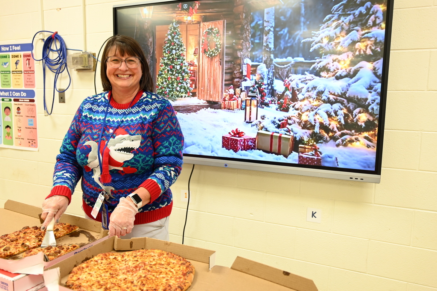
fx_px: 370
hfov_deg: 61.1
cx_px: 218
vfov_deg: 42.9
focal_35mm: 30
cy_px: 146
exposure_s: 1/125
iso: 1400
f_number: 4
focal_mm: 30.5
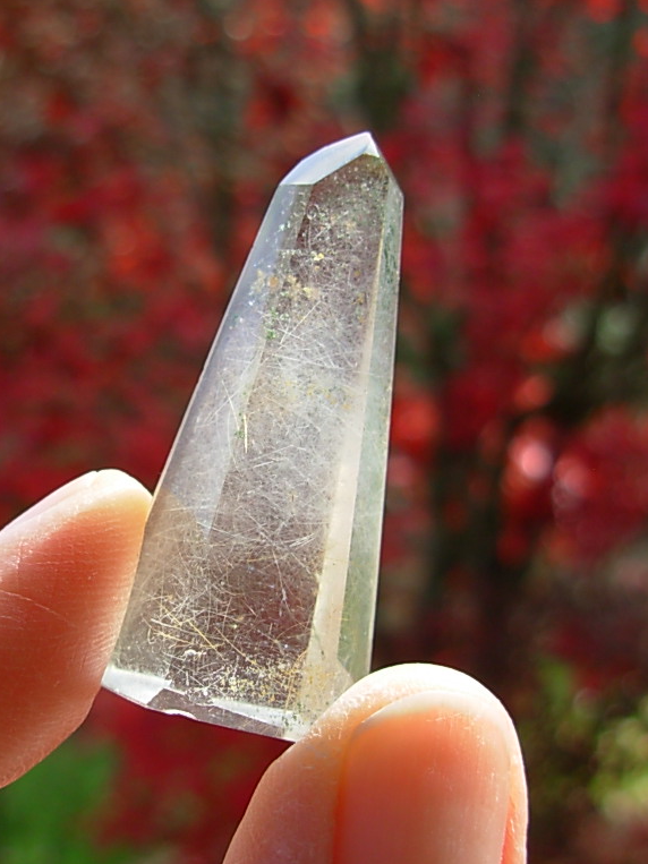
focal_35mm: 51
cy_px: 431
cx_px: 224
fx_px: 1273
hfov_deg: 28.4
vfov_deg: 37.5
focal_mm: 6.3
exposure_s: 1/256
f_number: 2.9
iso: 50
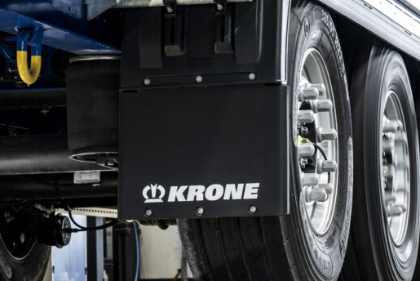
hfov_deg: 12.1
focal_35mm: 169
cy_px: 134
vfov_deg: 8.1
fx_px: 1973
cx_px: 351
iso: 32
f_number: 9
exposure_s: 1/3
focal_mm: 85
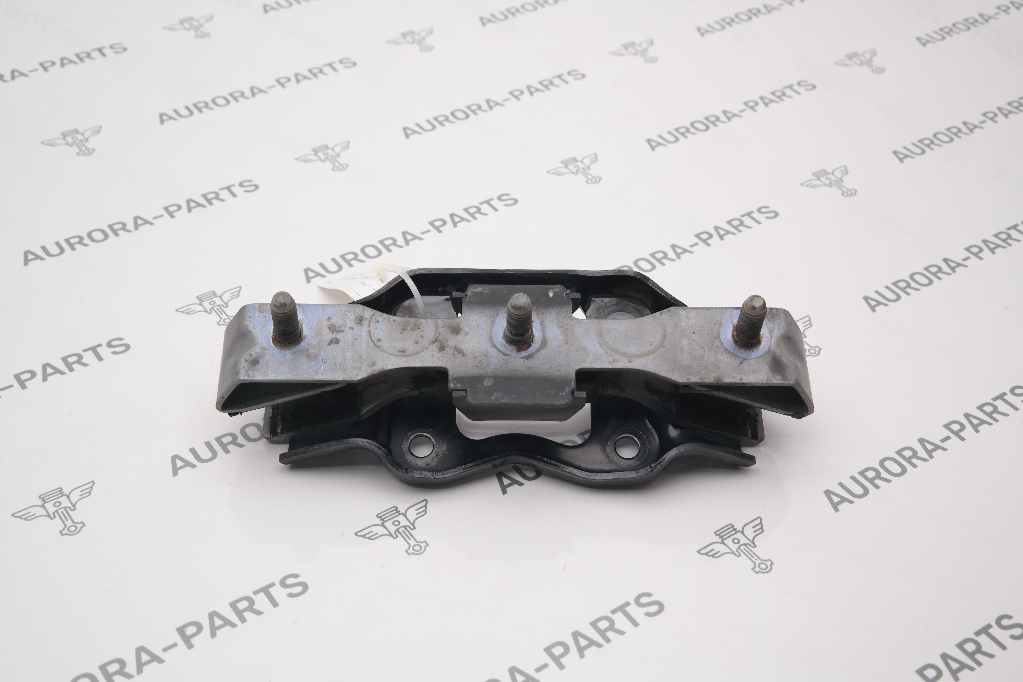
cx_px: 512
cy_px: 341
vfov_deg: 27.0
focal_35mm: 50
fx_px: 1421
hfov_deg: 39.6
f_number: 4.5
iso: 200
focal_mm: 33
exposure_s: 1/125
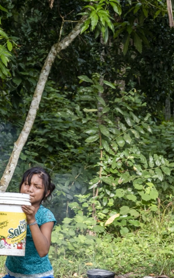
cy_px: 201
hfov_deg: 6.1
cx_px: 95
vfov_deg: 9.7
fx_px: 1630
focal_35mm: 215
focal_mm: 105
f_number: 8
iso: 1000
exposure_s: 1/160
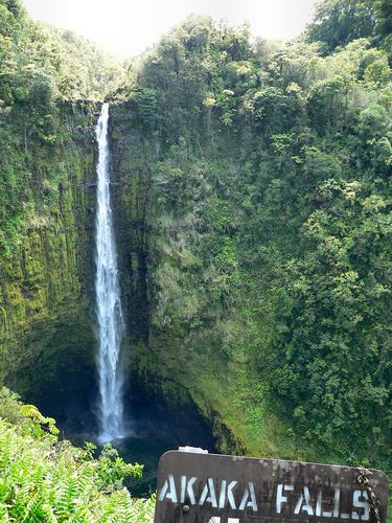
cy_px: 262
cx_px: 196
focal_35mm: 36
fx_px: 544
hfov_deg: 39.7
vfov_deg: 51.4
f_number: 2.8
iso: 80
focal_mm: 6
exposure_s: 1/80
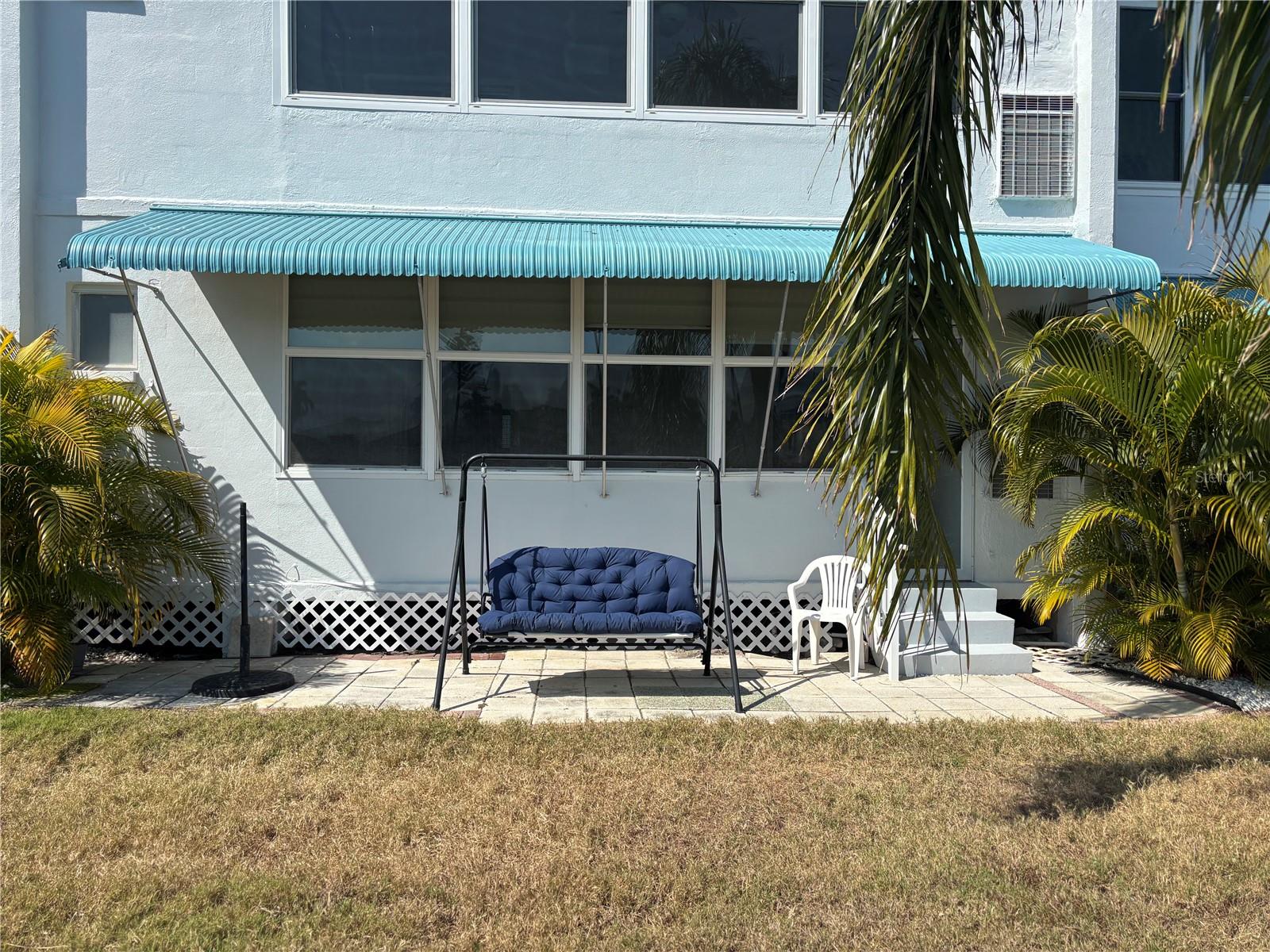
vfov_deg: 53.1
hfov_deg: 67.3
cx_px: 635
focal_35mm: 26
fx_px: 954
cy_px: 476
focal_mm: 5.96
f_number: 1.6
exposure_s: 1/4854
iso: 50
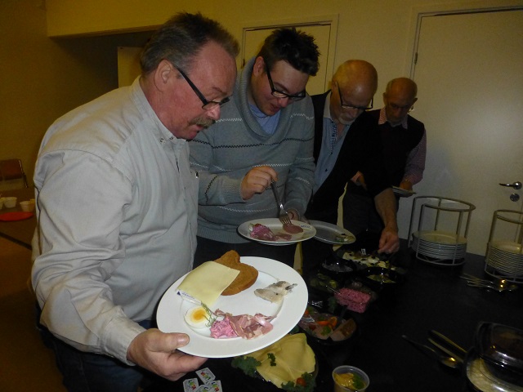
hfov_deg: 71.6
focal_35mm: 24
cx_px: 262
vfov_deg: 56.8
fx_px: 363
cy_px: 196
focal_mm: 4.3
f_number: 3.3
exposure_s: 1/250
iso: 800
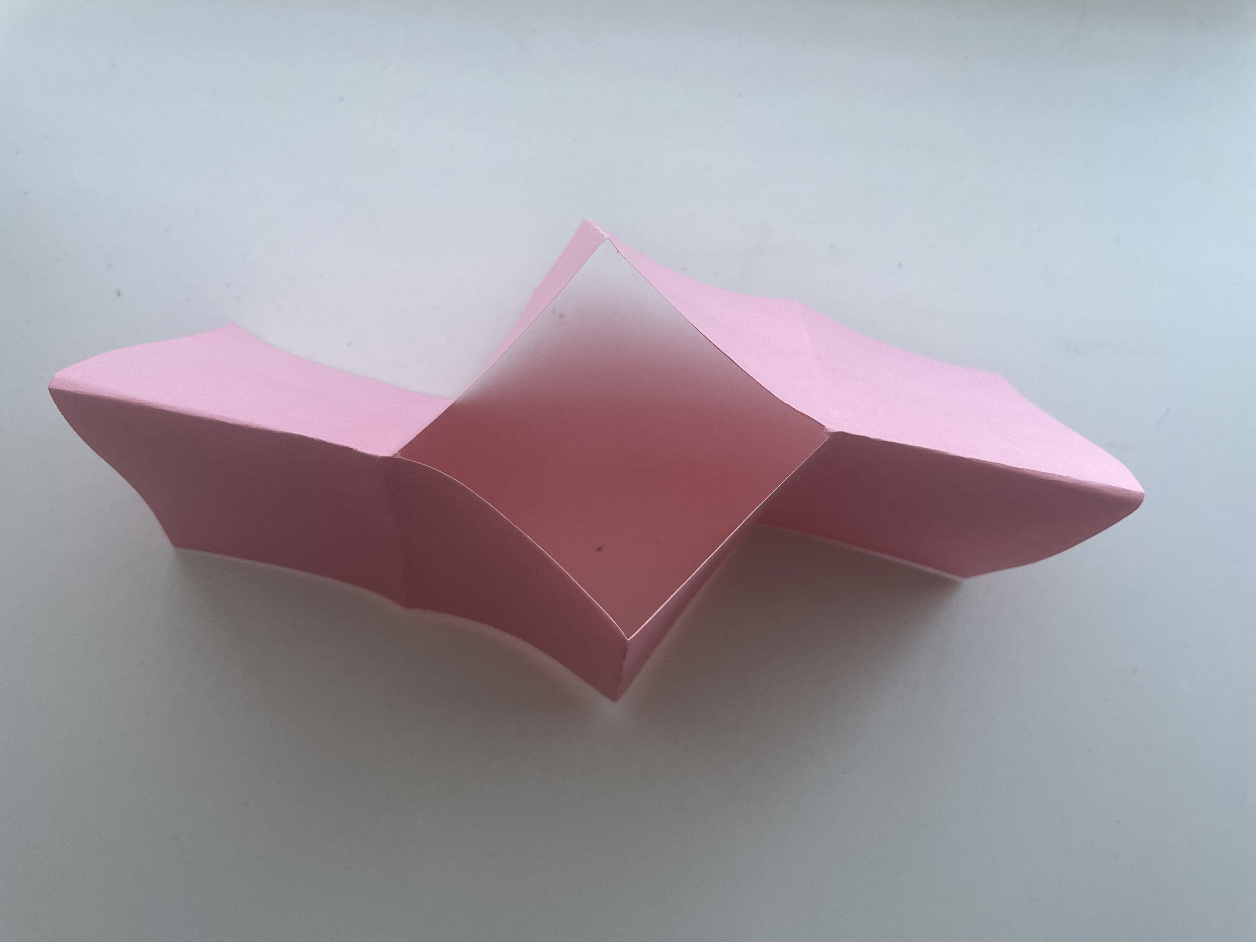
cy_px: 471
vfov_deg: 53.1
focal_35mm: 26
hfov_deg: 67.3
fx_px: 943
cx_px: 628
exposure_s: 1/120
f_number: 1.6
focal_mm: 4.2
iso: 64
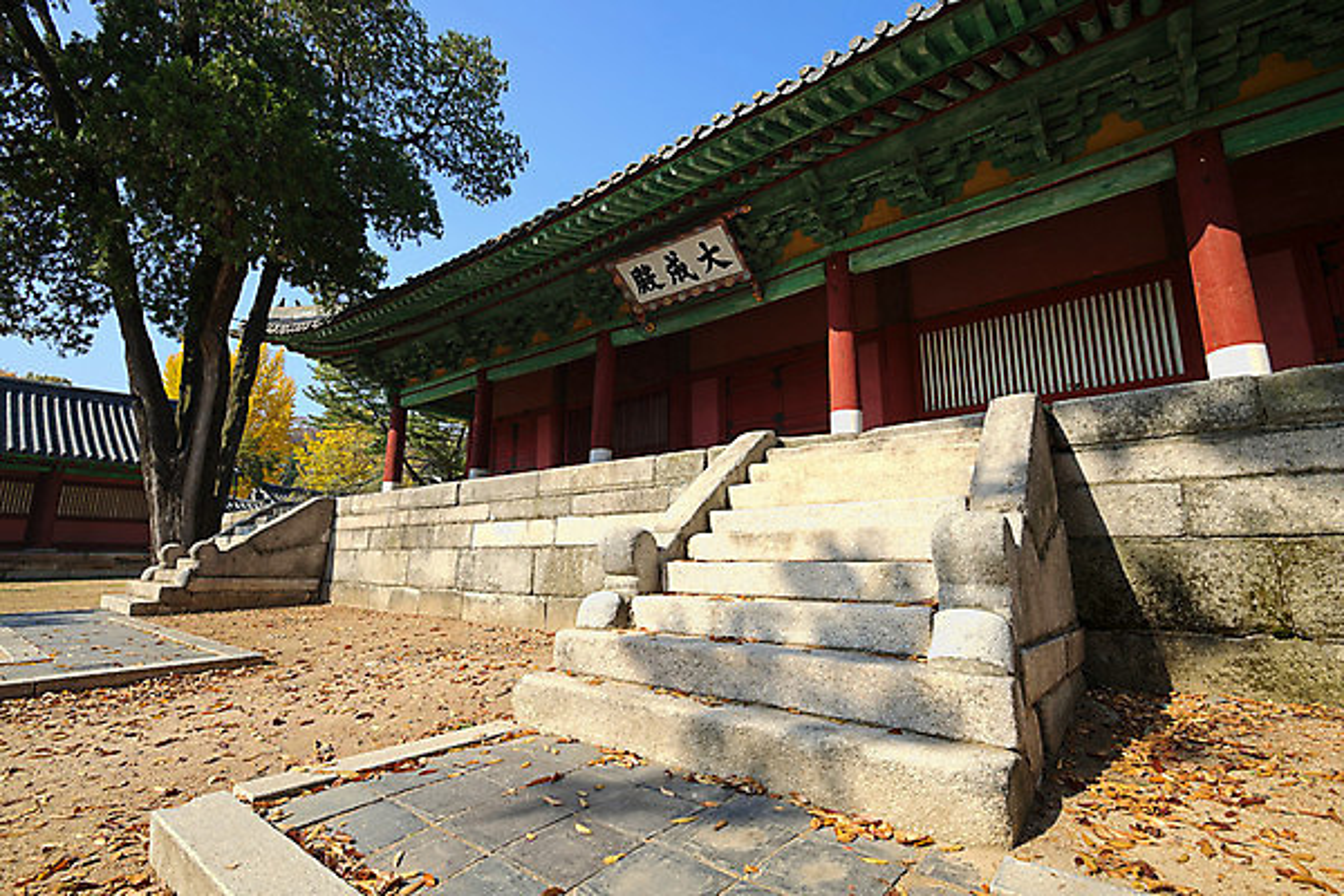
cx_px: 672
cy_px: 448
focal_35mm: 16
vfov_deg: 73.7
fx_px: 597
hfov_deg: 96.7
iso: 100
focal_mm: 16
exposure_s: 1/100
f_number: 8
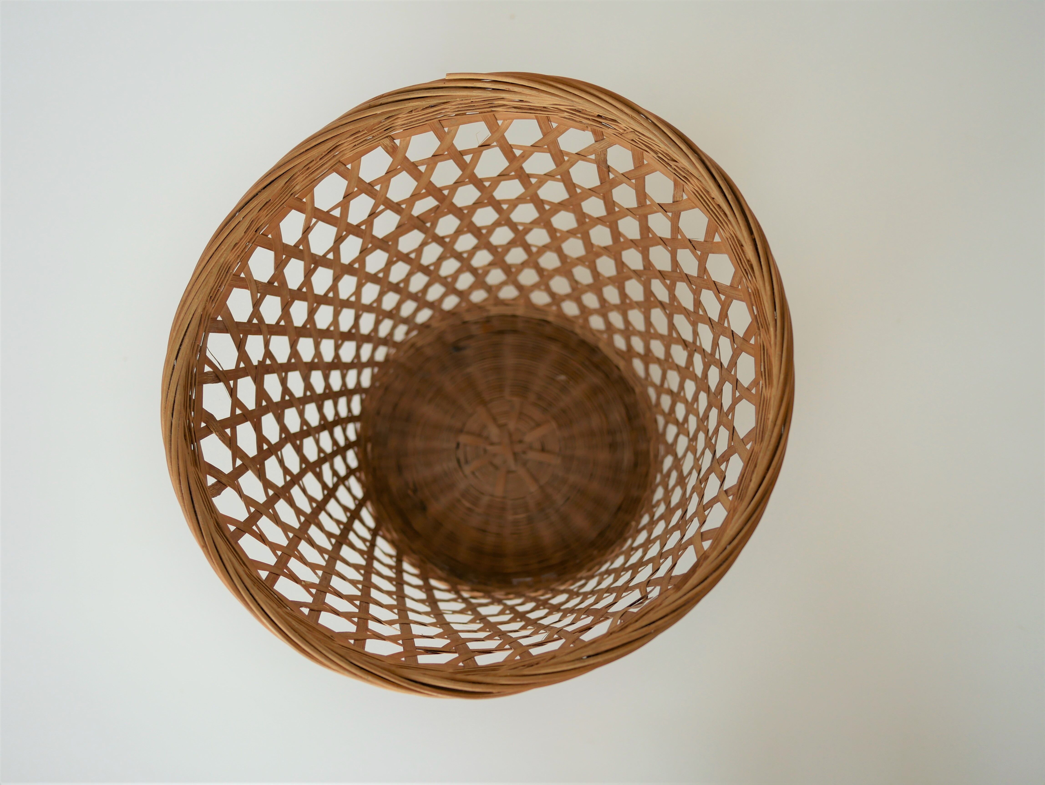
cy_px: 392
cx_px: 522
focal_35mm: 40
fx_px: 1208
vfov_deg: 36.0
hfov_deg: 46.8
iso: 200
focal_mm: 20
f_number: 2.2
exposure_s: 1/160
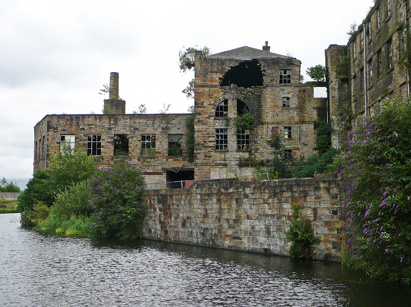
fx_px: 581
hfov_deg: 39.0
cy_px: 154
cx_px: 206
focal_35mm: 49
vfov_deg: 29.6
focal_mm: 7.3
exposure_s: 1/500
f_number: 3.4
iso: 80
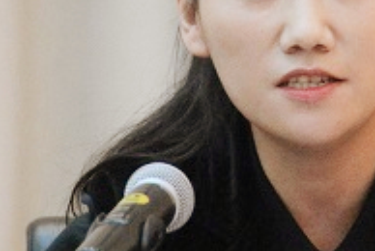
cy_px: 105
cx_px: 315
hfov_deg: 1.9
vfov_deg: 1.3
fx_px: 11267
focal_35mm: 1080
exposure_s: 1/200
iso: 6400
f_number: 5.6
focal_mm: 300
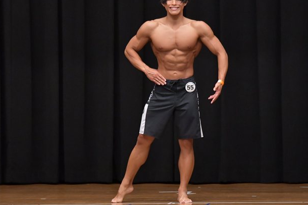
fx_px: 2608
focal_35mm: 305
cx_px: 165
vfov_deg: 4.5
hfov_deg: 6.8
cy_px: 93
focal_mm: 160
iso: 6400
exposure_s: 1/400
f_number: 5.6
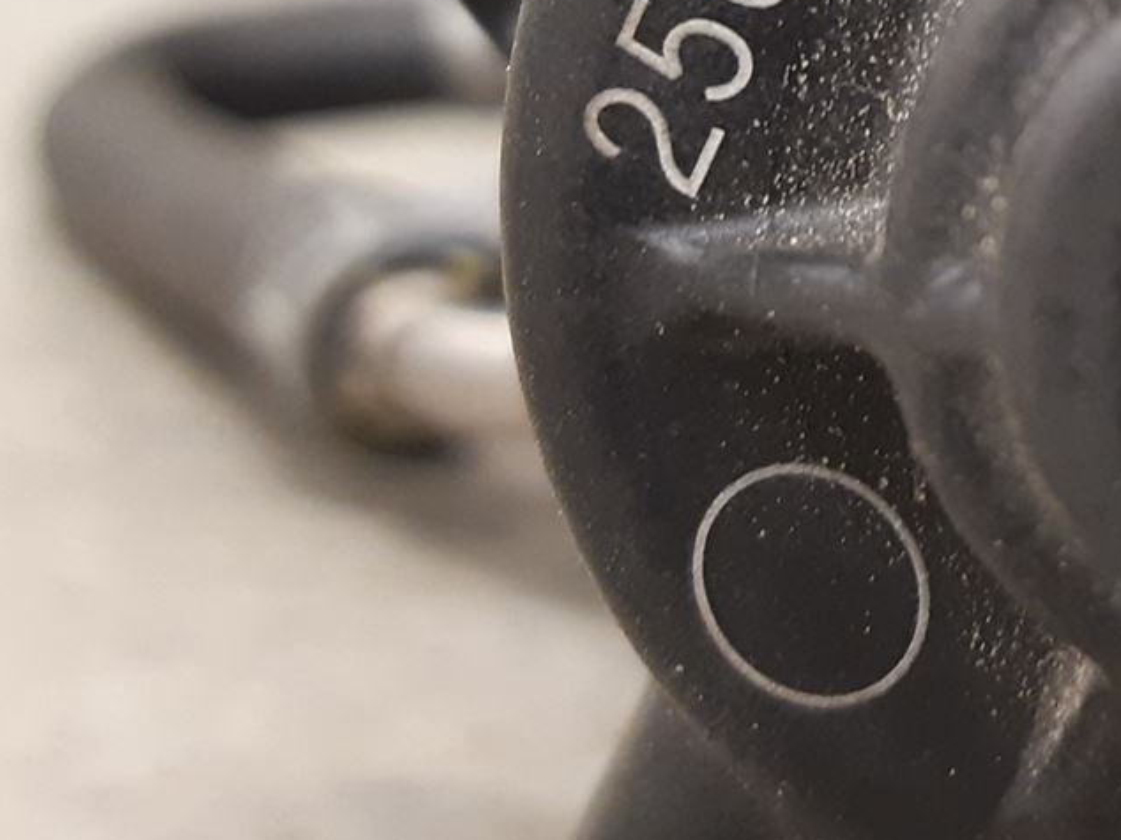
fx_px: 2719
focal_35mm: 84
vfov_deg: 17.4
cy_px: 200
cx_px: 1185
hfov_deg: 22.2
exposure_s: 1/25
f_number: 1.7
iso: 200
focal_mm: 3.93
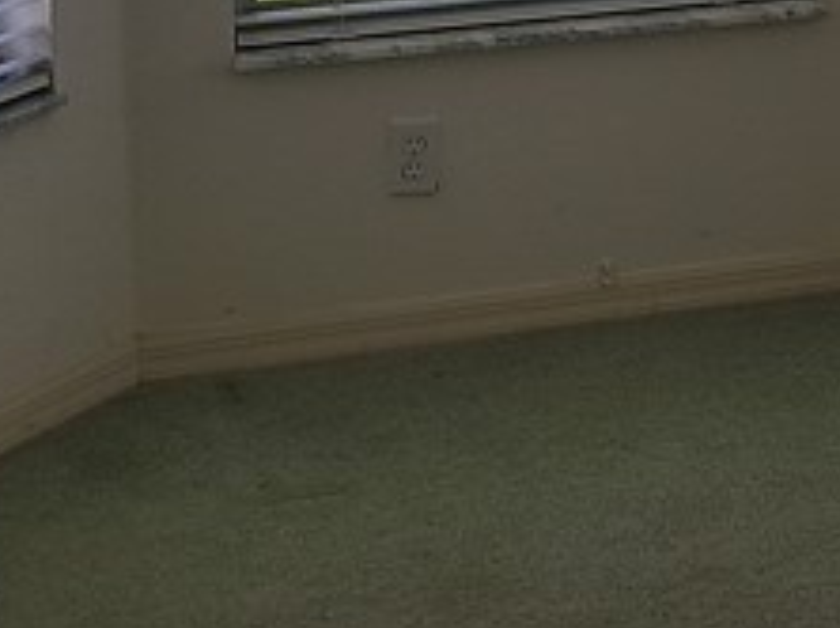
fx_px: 2909
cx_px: 912
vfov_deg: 11.8
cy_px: -318
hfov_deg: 16.0
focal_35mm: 120
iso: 64
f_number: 1.8
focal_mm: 5.4
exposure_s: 1/120
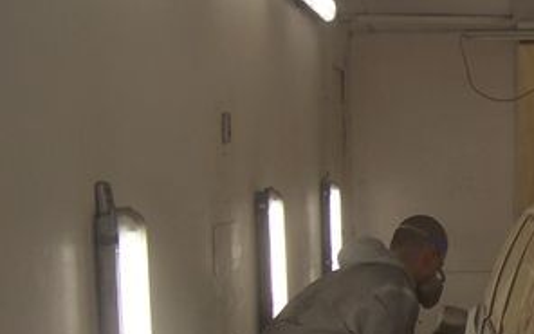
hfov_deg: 22.7
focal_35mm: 87
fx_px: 1266
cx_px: 563
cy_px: 287
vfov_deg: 14.9
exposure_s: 1/60
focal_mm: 6.3
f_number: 2.8
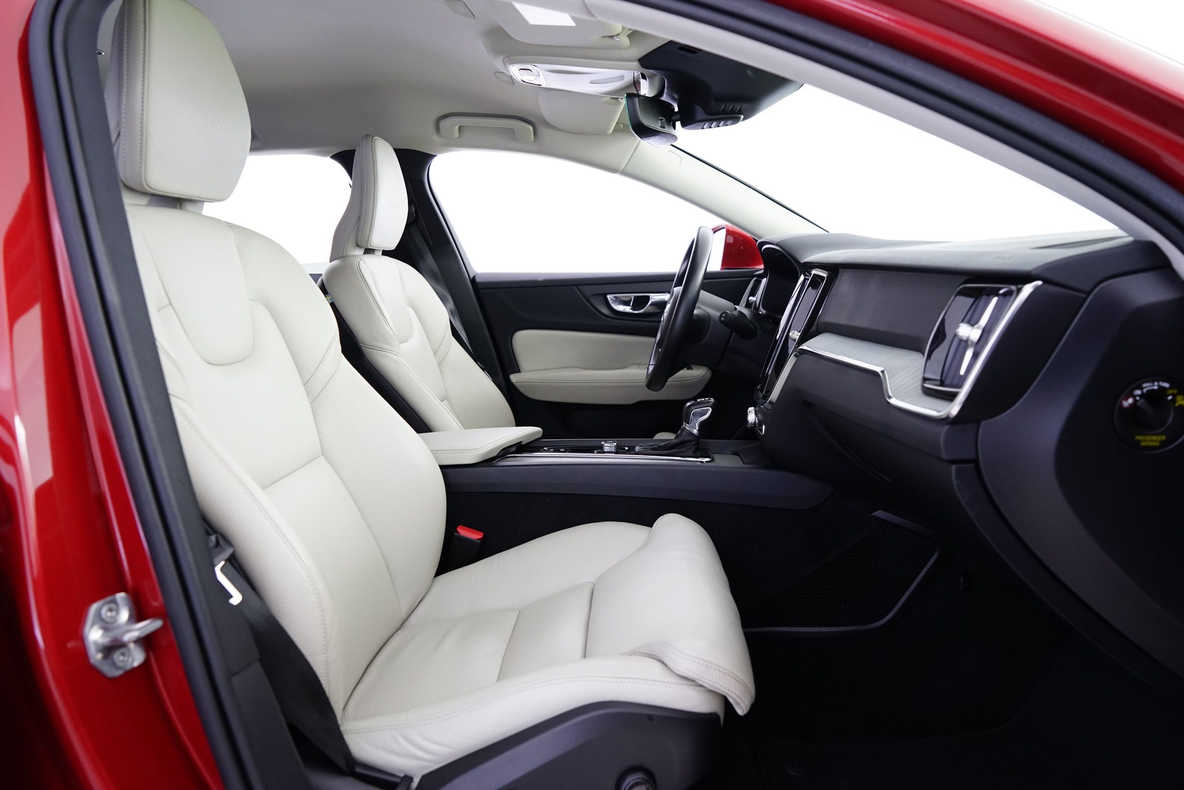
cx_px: 592
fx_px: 789
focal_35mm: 24
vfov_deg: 53.1
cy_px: 395
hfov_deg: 73.7
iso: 1250
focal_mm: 24
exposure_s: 1/8
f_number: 5
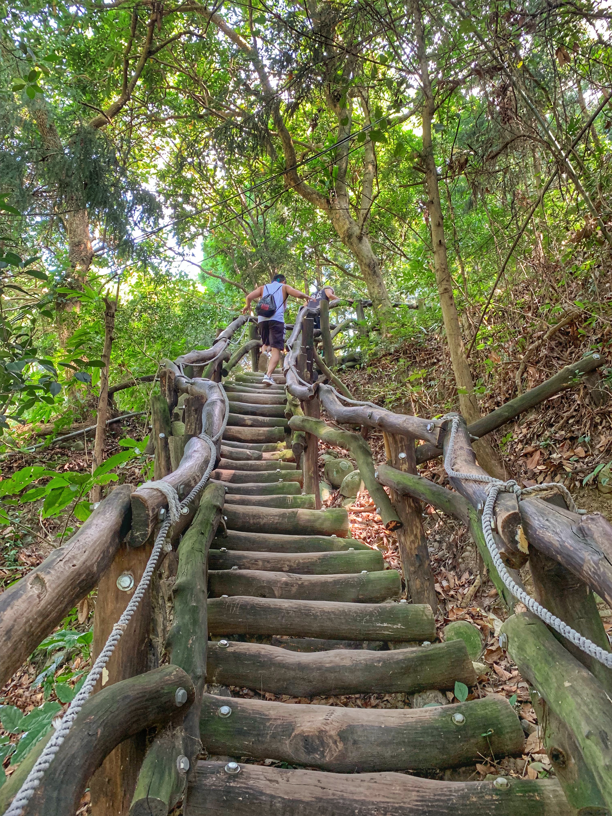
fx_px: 613
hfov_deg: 53.1
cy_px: 408
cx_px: 306
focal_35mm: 26
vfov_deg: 67.3
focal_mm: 4.25
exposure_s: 1/60
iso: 200
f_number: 1.8
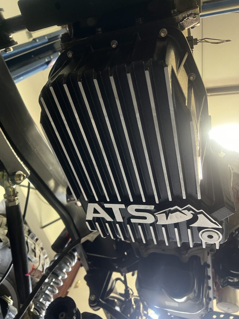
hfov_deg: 53.1
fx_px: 239
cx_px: 120
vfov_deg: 67.3
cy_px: 160
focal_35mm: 26
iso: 500
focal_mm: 5.7
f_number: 1.5
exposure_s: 1/40
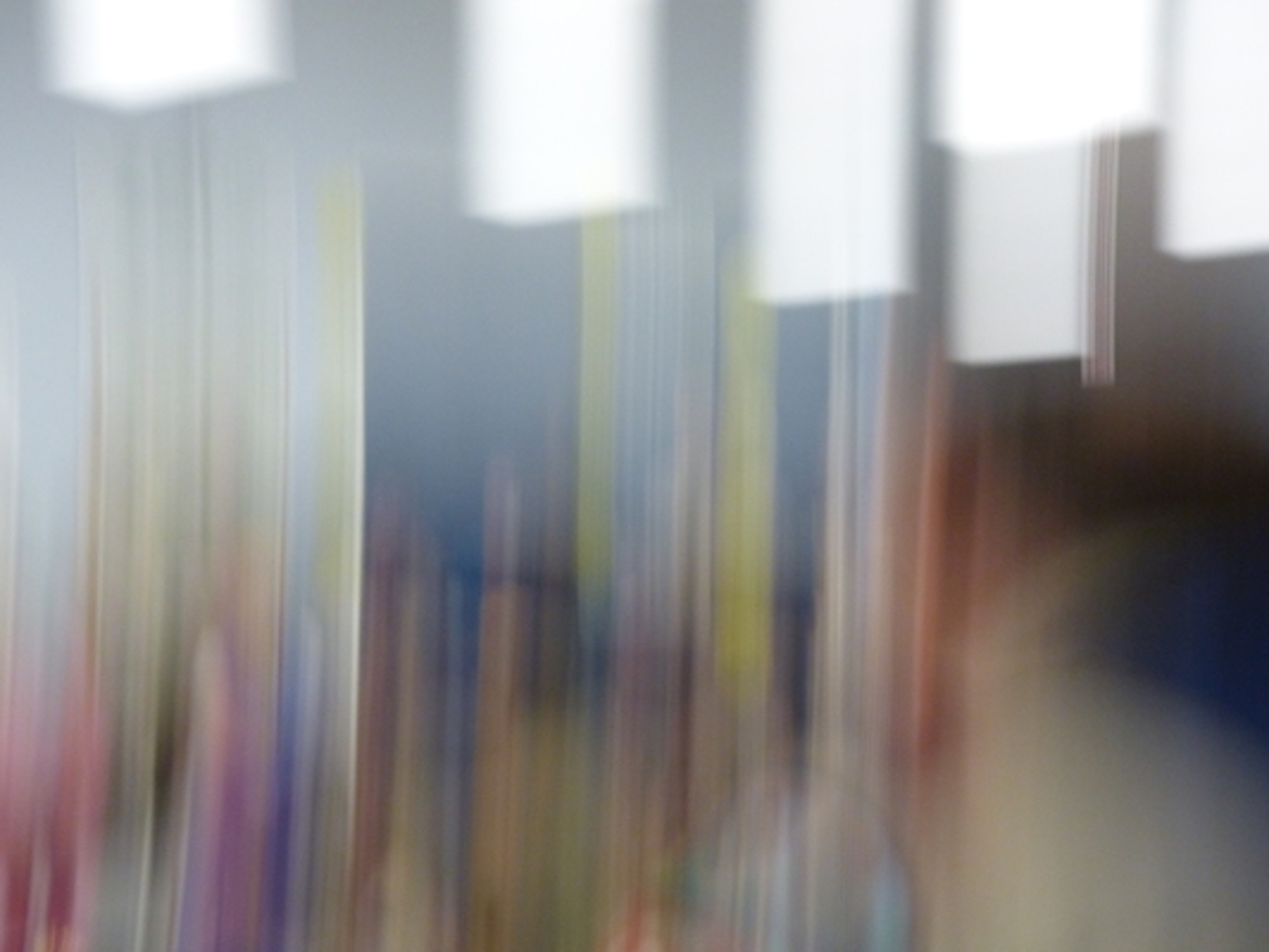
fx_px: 2163
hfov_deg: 32.7
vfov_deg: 24.8
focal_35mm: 59
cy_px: 476
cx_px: 634
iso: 400
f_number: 2.8
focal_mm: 10.5
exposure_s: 1/15
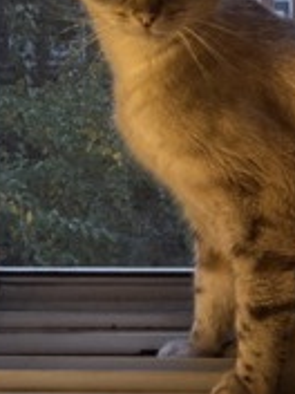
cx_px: 144
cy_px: -4
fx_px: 704
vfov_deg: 29.1
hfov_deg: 23.7
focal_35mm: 62
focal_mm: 5.96
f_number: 1.6
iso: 160
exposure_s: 1/60
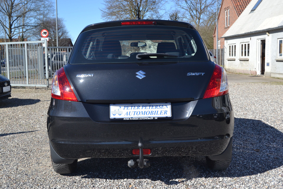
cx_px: 142
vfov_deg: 31.9
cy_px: 94
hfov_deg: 46.4
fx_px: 330
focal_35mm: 42
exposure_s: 1/250
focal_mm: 28
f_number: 8
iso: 100
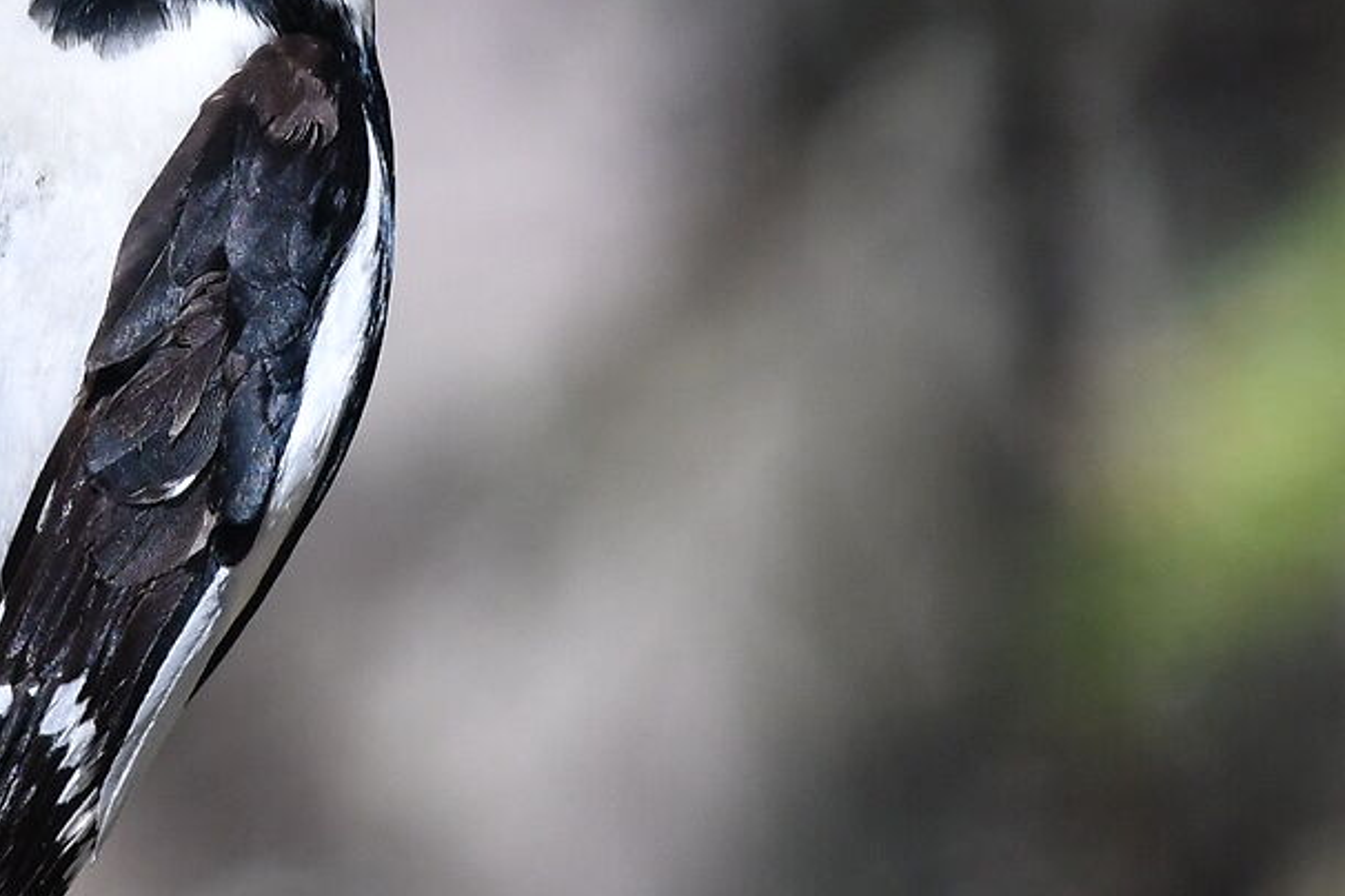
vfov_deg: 0.8
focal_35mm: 1782
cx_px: -2
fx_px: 66572
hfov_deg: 1.2
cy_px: 98
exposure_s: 1/1600
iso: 1000
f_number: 7.1
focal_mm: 300
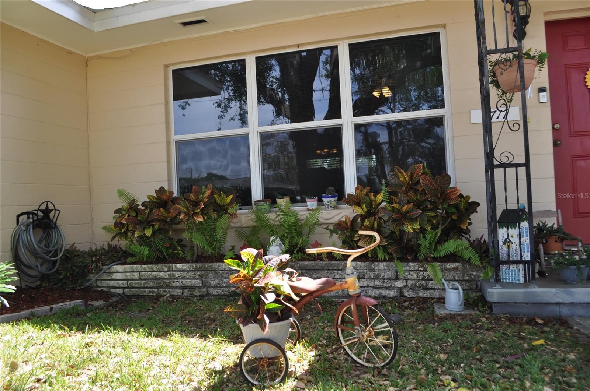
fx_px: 442
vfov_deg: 47.8
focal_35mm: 27
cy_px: 196
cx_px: 295
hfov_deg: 67.5
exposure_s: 1/125
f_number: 5.6
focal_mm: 18
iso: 200
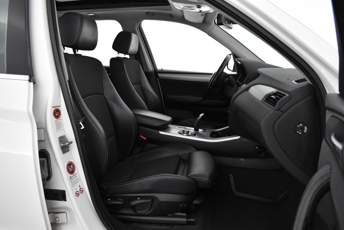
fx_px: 258
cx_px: 172
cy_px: 115
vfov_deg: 47.9
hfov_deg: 67.4
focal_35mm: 27
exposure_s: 1/80
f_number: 4.5
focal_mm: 18
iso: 3200
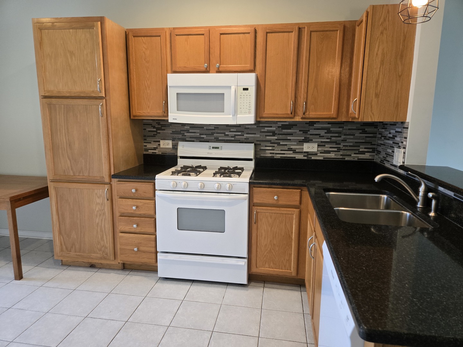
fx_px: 308
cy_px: 174
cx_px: 232
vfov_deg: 58.9
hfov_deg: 73.9
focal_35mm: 23
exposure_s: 1/120
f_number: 1.8
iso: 320
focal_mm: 5.4
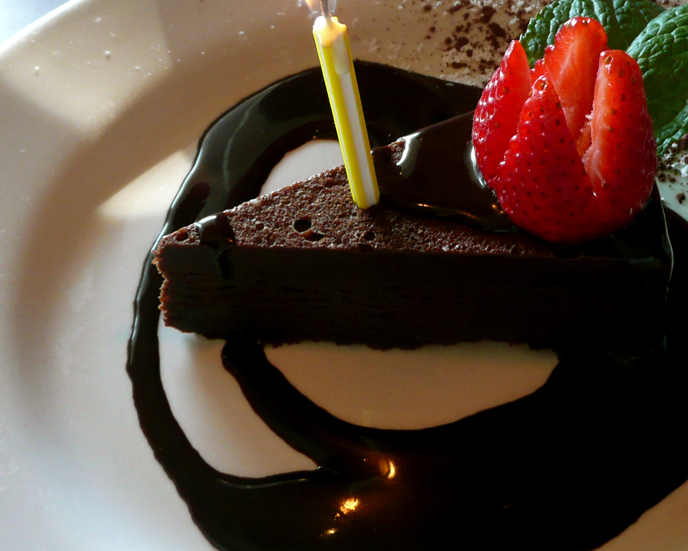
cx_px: 447
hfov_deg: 37.7
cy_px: 152
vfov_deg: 30.4
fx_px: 998
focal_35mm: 49
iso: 200
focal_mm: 4.6
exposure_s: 1/40
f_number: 3.3
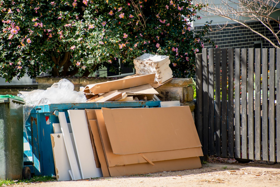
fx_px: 1104
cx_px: 140
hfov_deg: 14.4
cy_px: 94
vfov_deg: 9.7
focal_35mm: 142
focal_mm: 95
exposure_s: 1/400
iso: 160
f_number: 5.3
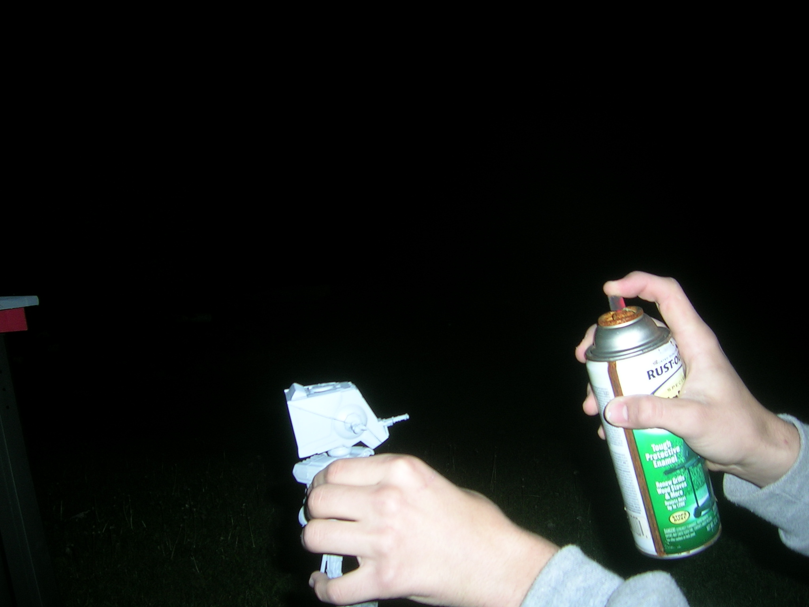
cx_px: 404
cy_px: 304
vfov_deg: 40.7
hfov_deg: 52.6
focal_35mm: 35
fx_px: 818
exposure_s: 1/60.1
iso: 50
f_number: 2.8
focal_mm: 5.4
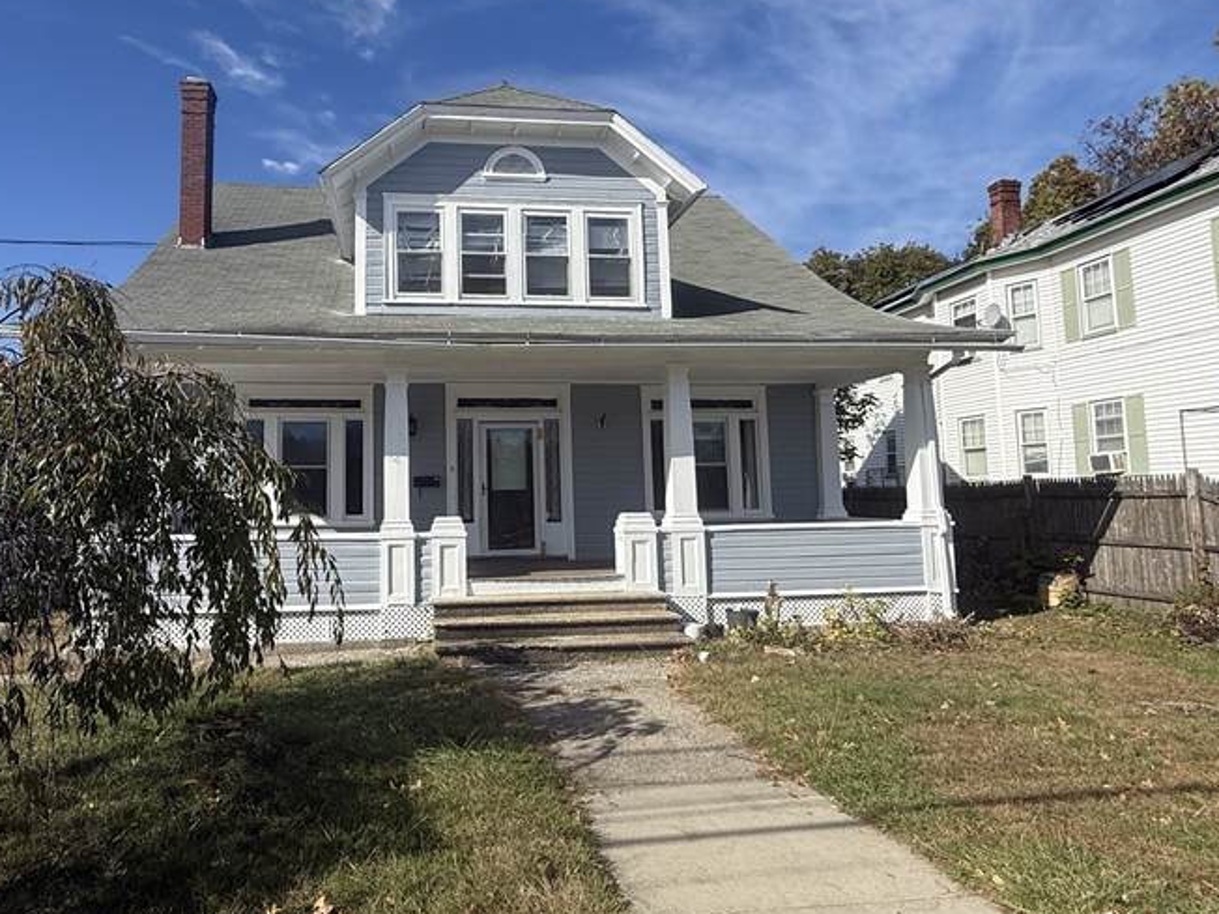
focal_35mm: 22
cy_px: 428
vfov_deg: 61.0
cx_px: 486
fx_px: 775
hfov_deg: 75.5
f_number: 2.2
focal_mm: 2.22
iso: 50
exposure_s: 1/2092
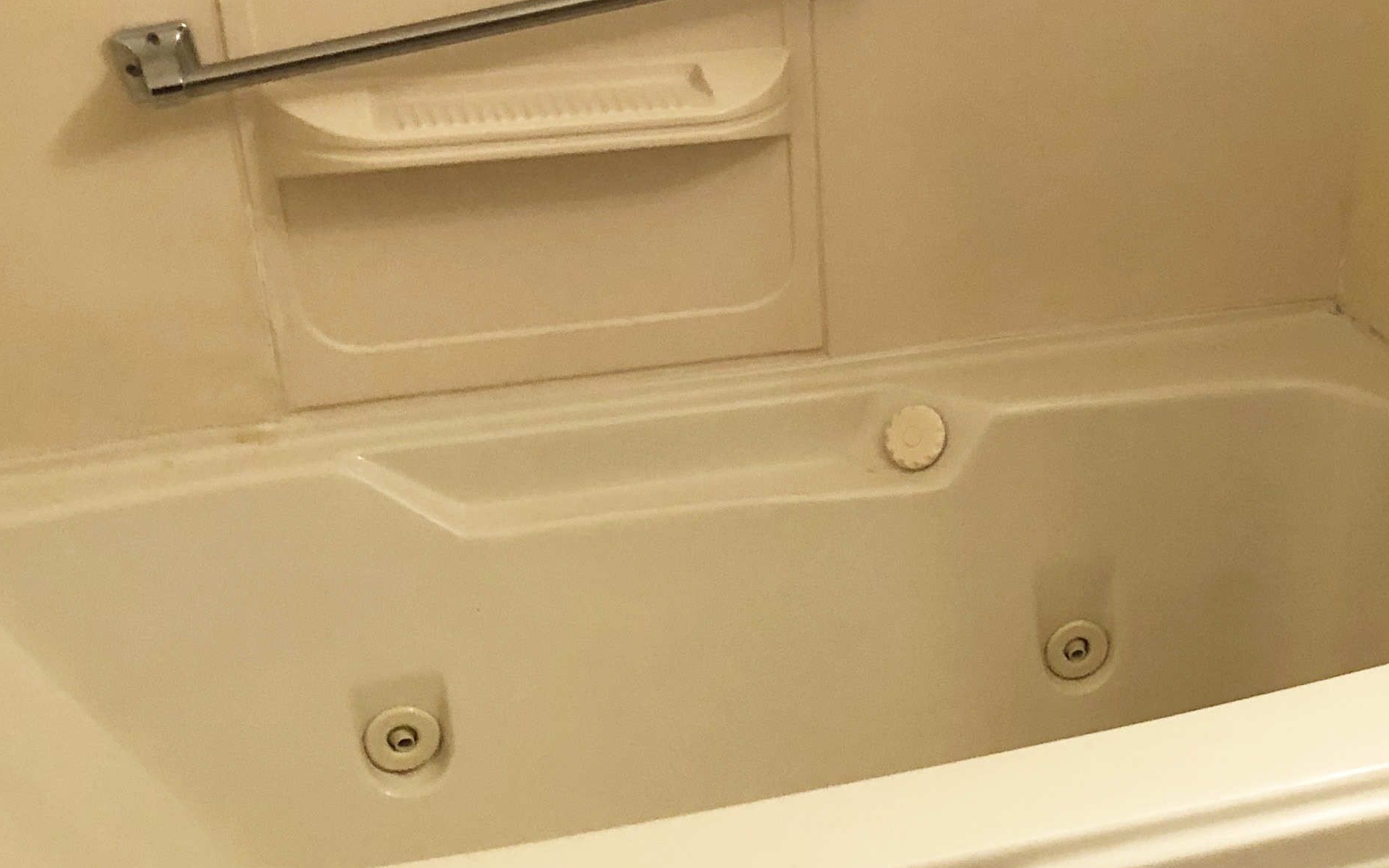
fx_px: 2423
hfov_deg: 30.7
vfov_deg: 20.1
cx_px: 1215
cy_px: 668
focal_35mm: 64
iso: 64
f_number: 1.8
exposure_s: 1/15
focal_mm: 3.99
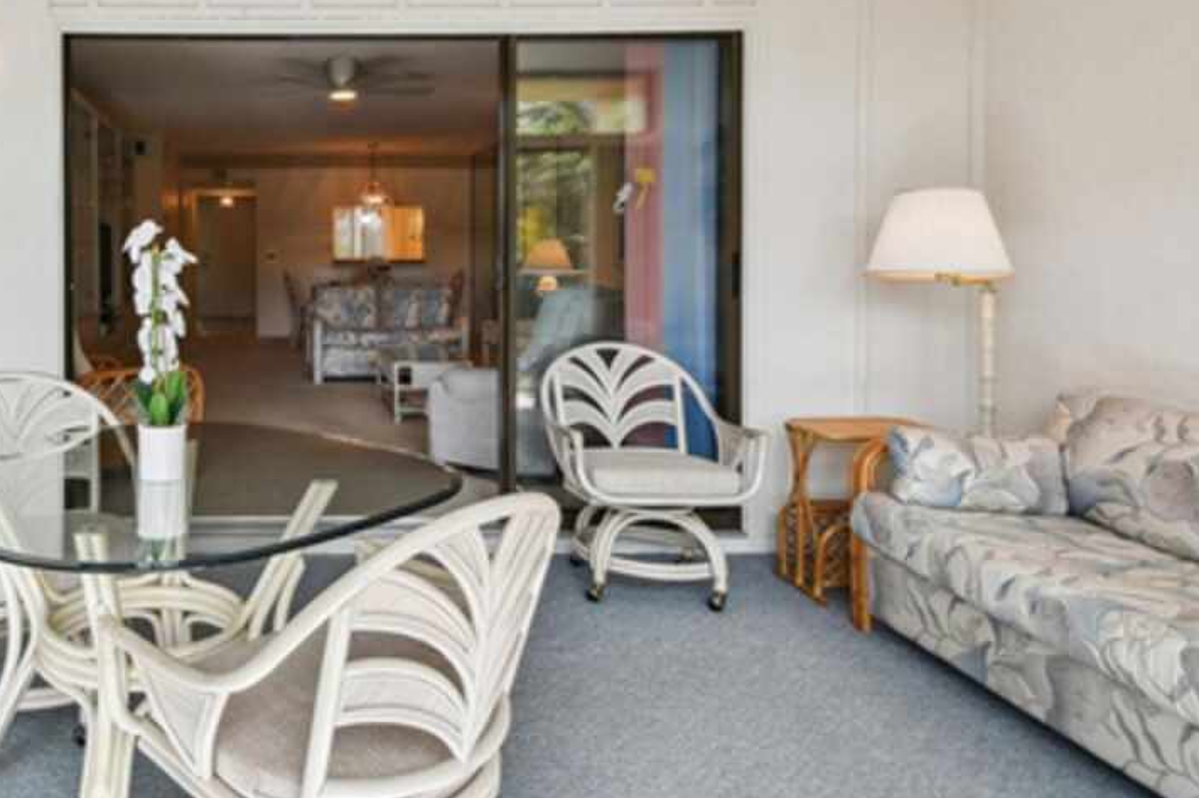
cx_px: 287
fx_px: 899
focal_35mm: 27
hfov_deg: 63.1
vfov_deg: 46.9
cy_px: 253
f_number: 7.1
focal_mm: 10
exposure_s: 1/100
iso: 100
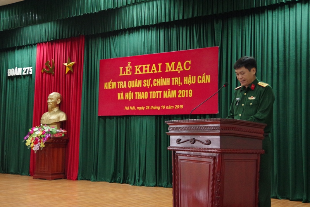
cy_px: 104
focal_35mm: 46
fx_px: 396
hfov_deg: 42.8
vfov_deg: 29.2
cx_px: 155
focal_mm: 31
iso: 6400
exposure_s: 1/100
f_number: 4.5
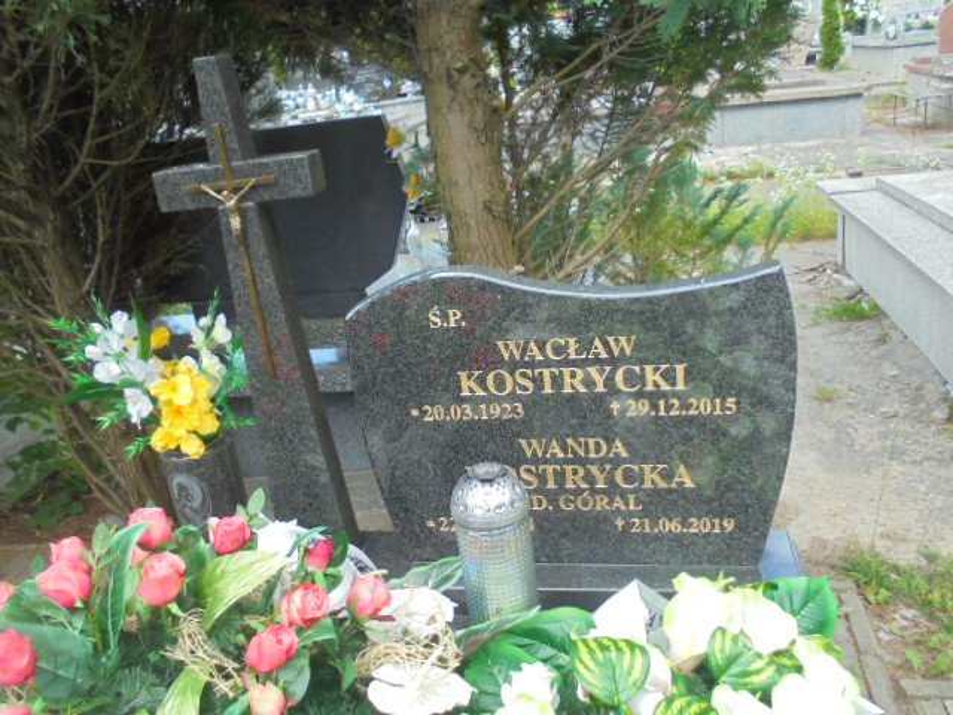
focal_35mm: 29
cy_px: 358
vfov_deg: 48.2
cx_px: 476
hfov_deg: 61.7
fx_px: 798
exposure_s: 1/100
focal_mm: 5.3
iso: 100
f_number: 3.7
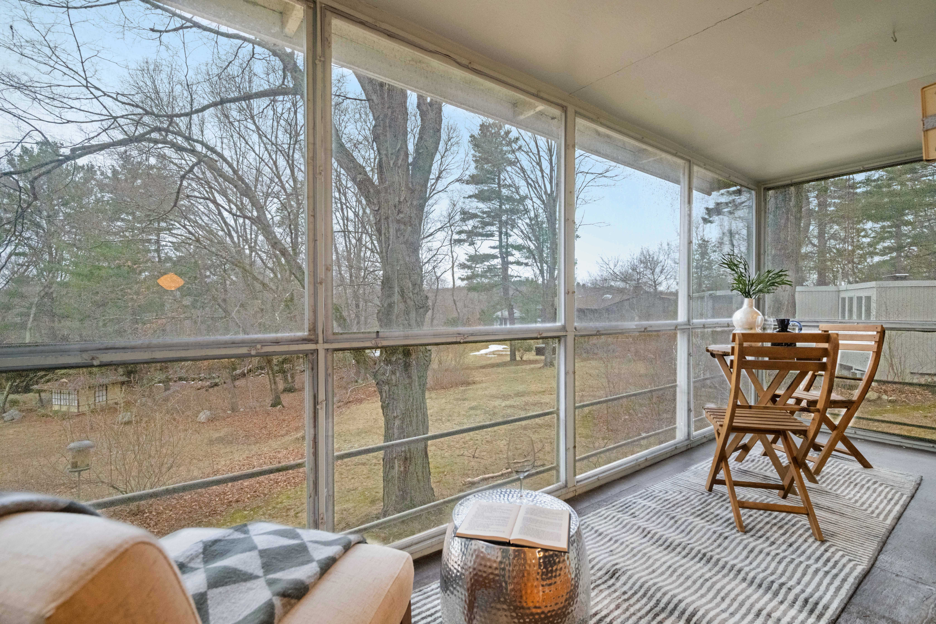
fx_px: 442
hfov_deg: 93.3
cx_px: 468
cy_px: 312
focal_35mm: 17
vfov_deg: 70.4
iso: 3200
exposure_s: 1/60
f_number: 8
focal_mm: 17
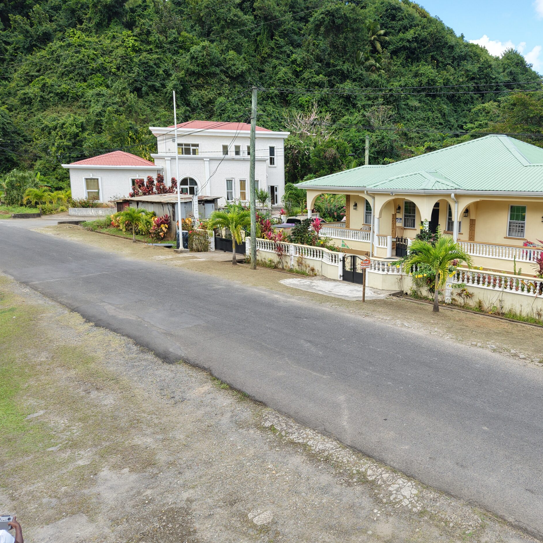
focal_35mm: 29
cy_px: 268
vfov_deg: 55.6
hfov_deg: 54.8
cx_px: 351
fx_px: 515
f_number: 1.8
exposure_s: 1/1500
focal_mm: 8.67
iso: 230
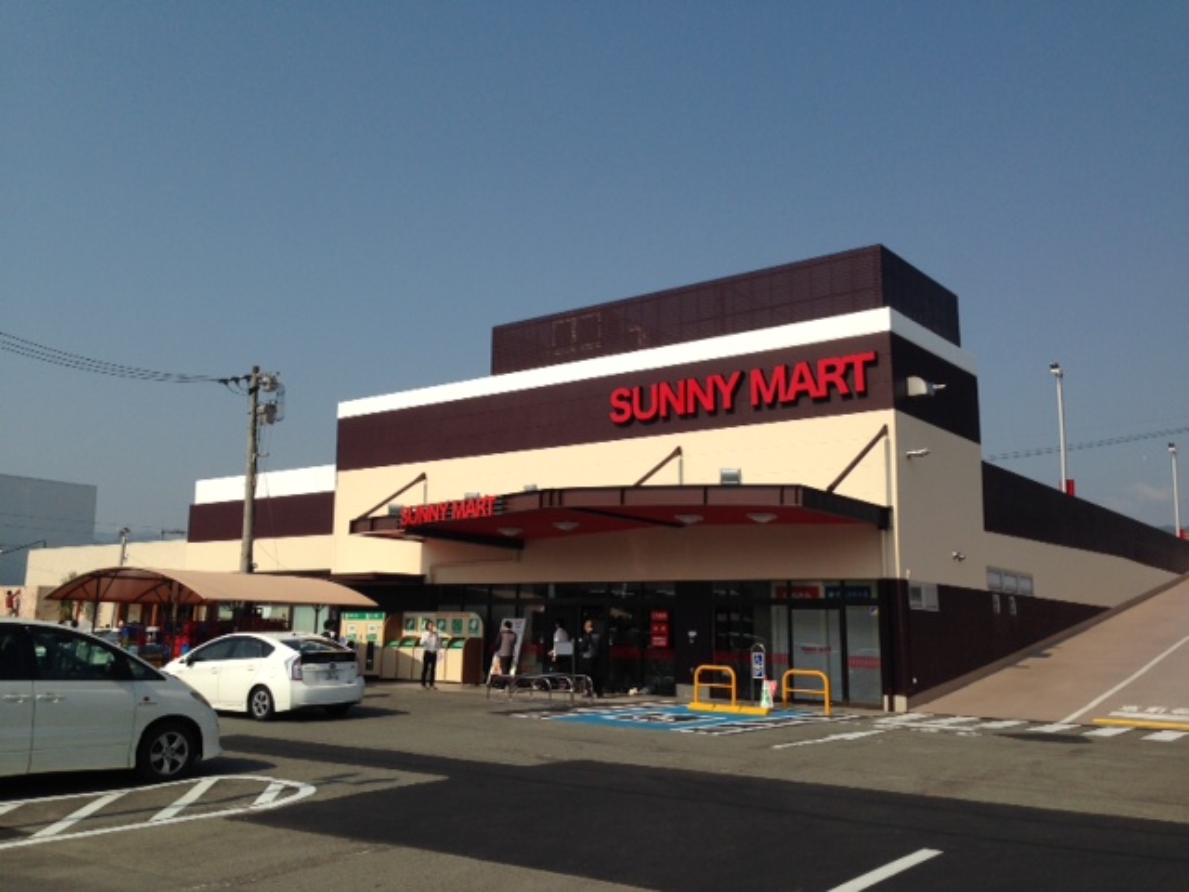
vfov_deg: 42.9
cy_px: 446
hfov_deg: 55.4
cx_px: 594
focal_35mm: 33
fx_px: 1133
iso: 50
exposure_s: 1/3012
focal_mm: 4.12
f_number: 2.4
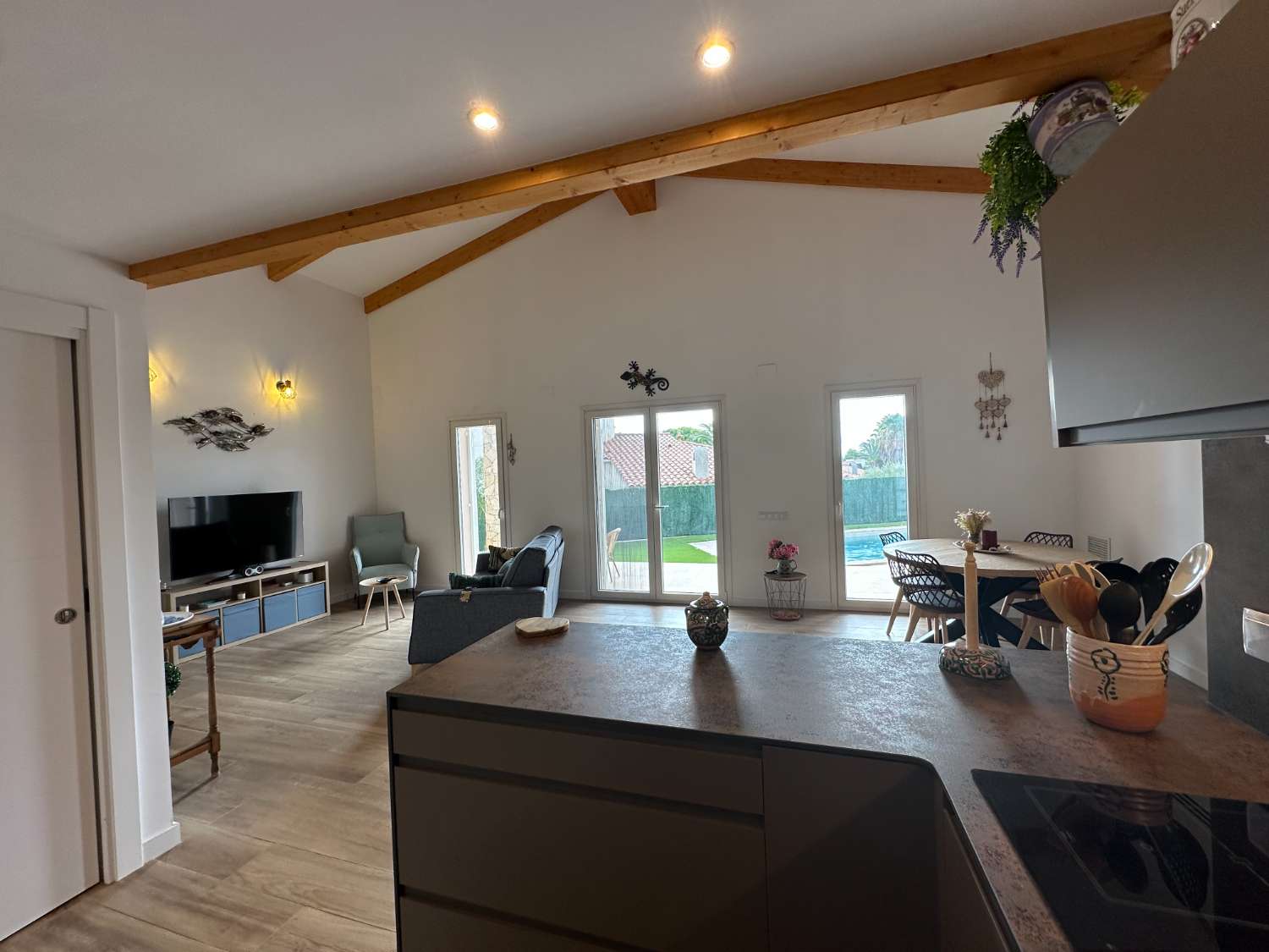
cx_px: 634
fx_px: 513
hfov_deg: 102.1
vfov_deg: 85.7
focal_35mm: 14
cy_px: 476
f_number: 2.2
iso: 40
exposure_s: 1/108
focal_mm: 2.22
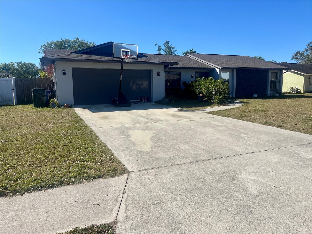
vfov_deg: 53.1
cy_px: 117
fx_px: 234
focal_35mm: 26
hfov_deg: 67.3
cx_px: 156
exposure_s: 1/4484
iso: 50
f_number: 1.6
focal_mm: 5.1
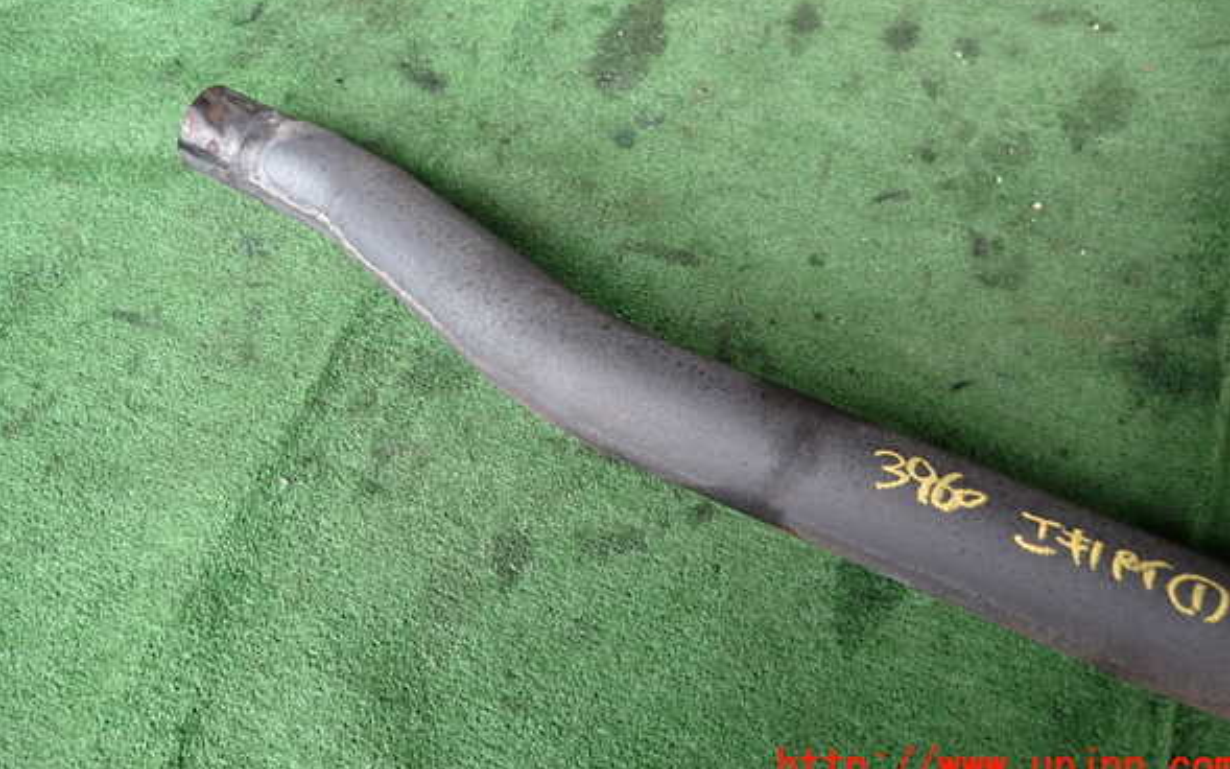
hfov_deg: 68.4
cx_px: 622
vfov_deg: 45.9
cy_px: 324
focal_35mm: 27
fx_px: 905
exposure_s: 1/100
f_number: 2
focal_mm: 4.5
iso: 200
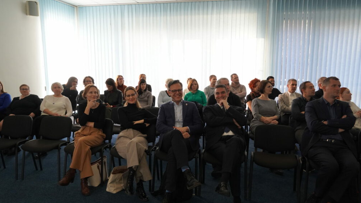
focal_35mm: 31
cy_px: 120
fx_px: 292
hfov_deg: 63.4
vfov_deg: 38.2
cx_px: 184
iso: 1000
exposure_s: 1/160
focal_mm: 19
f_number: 4
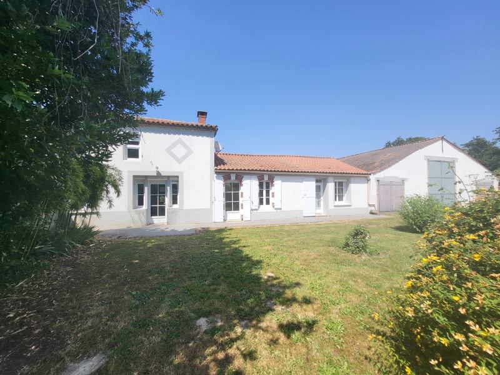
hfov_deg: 106.2
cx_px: 250
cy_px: 188
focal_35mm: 13
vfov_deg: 89.9
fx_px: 188
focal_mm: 1.74
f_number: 2.2
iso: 32
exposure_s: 1/960
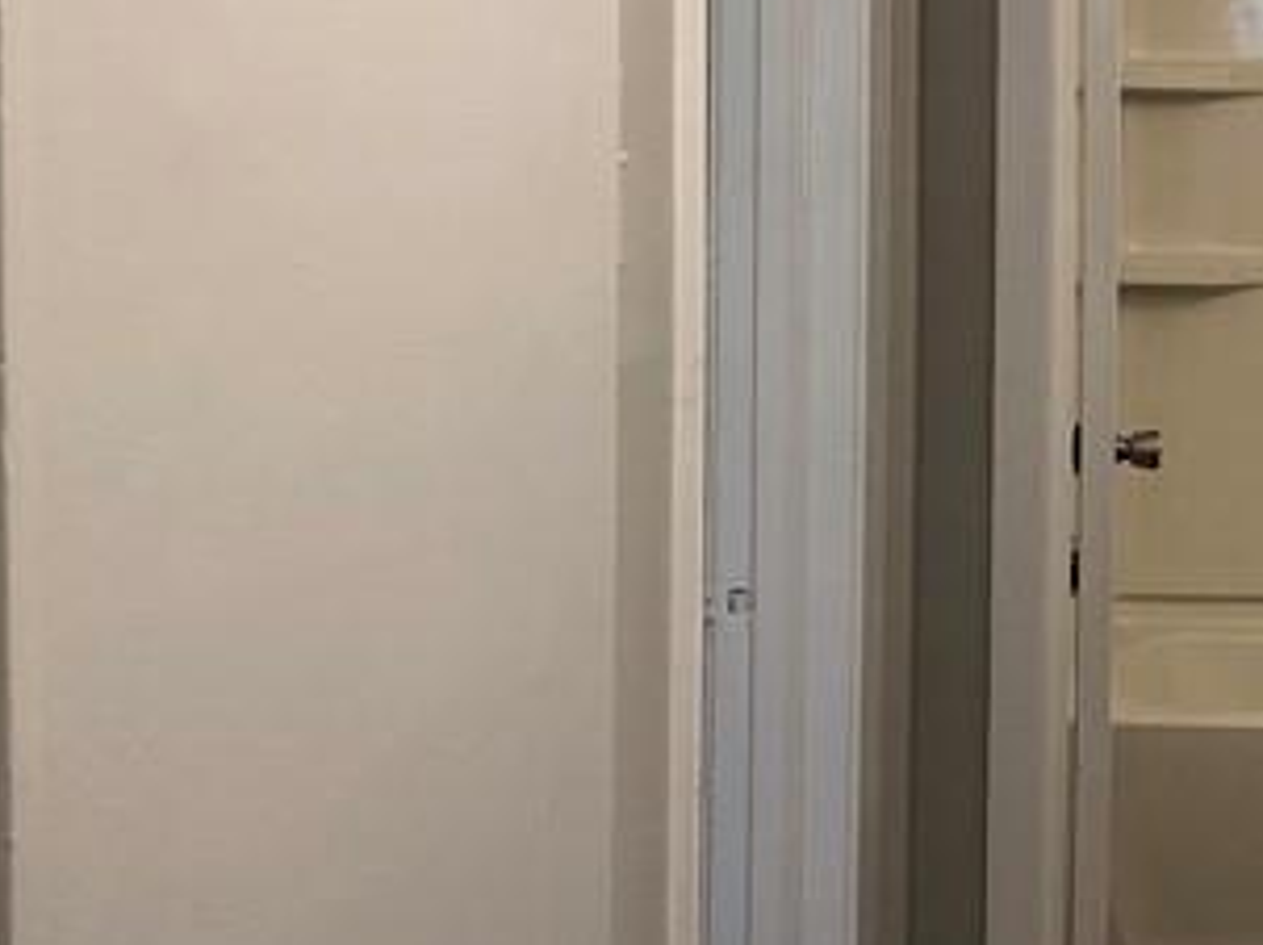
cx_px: 1430
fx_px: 3463
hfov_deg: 19.7
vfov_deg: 15.5
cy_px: 397
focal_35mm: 95
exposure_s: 1/24
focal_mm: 3.99
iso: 32
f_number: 1.8
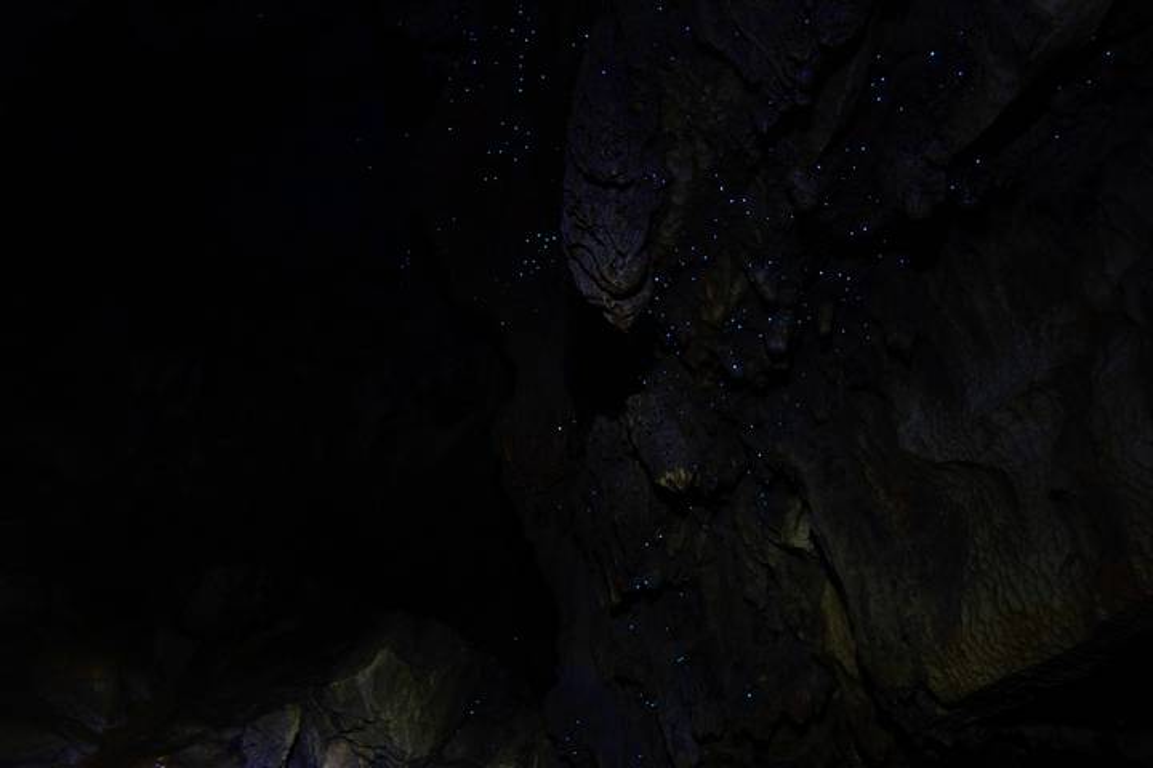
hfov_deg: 65.5
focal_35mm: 28
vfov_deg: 46.4
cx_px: 576
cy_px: 384
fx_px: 897
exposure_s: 30
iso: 80
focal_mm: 10.4
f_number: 1.8
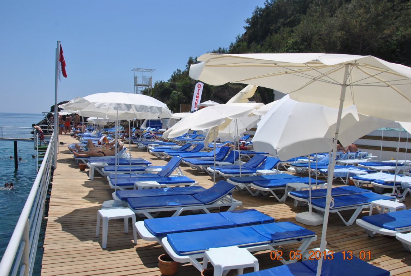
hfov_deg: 67.3
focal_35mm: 27
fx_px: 309
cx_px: 206
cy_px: 138
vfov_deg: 48.1
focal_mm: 18
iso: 100
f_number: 10
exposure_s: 1/400
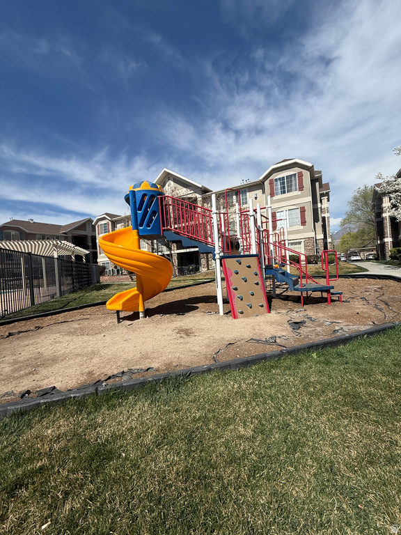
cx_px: 200
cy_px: 268
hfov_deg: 85.7
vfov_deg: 102.1
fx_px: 216
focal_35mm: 14
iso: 50
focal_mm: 2.22
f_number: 2.2
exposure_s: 1/3663
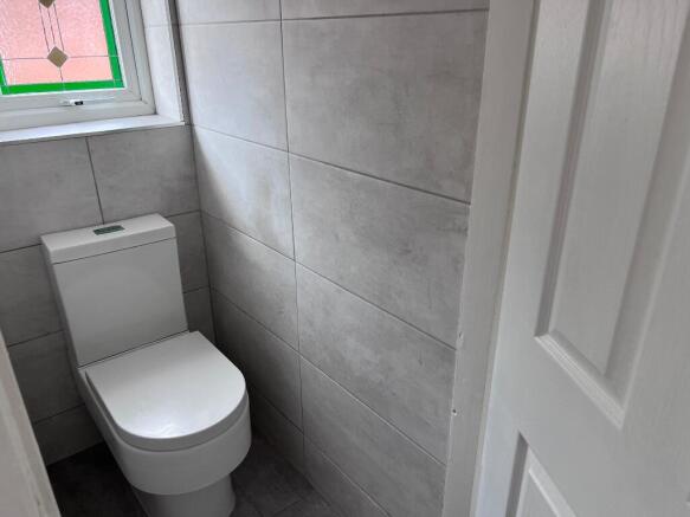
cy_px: 258
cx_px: 345
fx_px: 518
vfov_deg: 53.0
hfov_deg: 67.3
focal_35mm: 26
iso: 80
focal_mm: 5.7
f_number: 1.5
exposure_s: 1/121
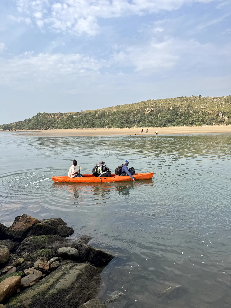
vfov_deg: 71.6
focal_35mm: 24
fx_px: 214
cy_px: 154
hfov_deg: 56.8
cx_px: 116
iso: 80
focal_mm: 6.76
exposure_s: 1/2833
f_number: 1.78
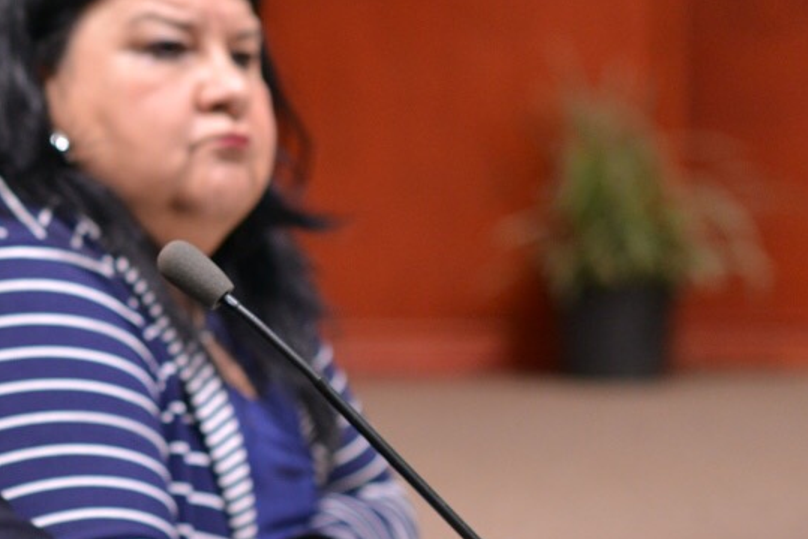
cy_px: 250
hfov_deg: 8.7
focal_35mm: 232
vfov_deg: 5.9
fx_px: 5210
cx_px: -291
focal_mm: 85
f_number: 2.5
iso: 800
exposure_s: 1/160
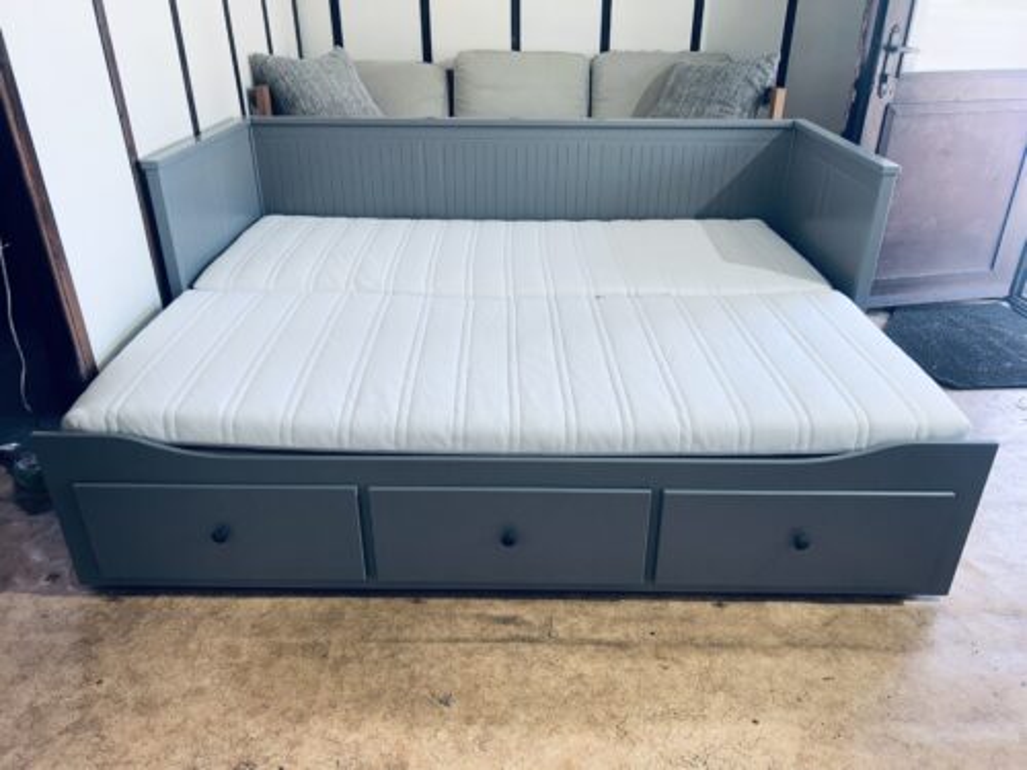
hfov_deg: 67.3
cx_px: 514
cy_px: 385
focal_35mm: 26
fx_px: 771
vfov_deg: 53.1
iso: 50
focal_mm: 5.7
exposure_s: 1/100
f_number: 1.5
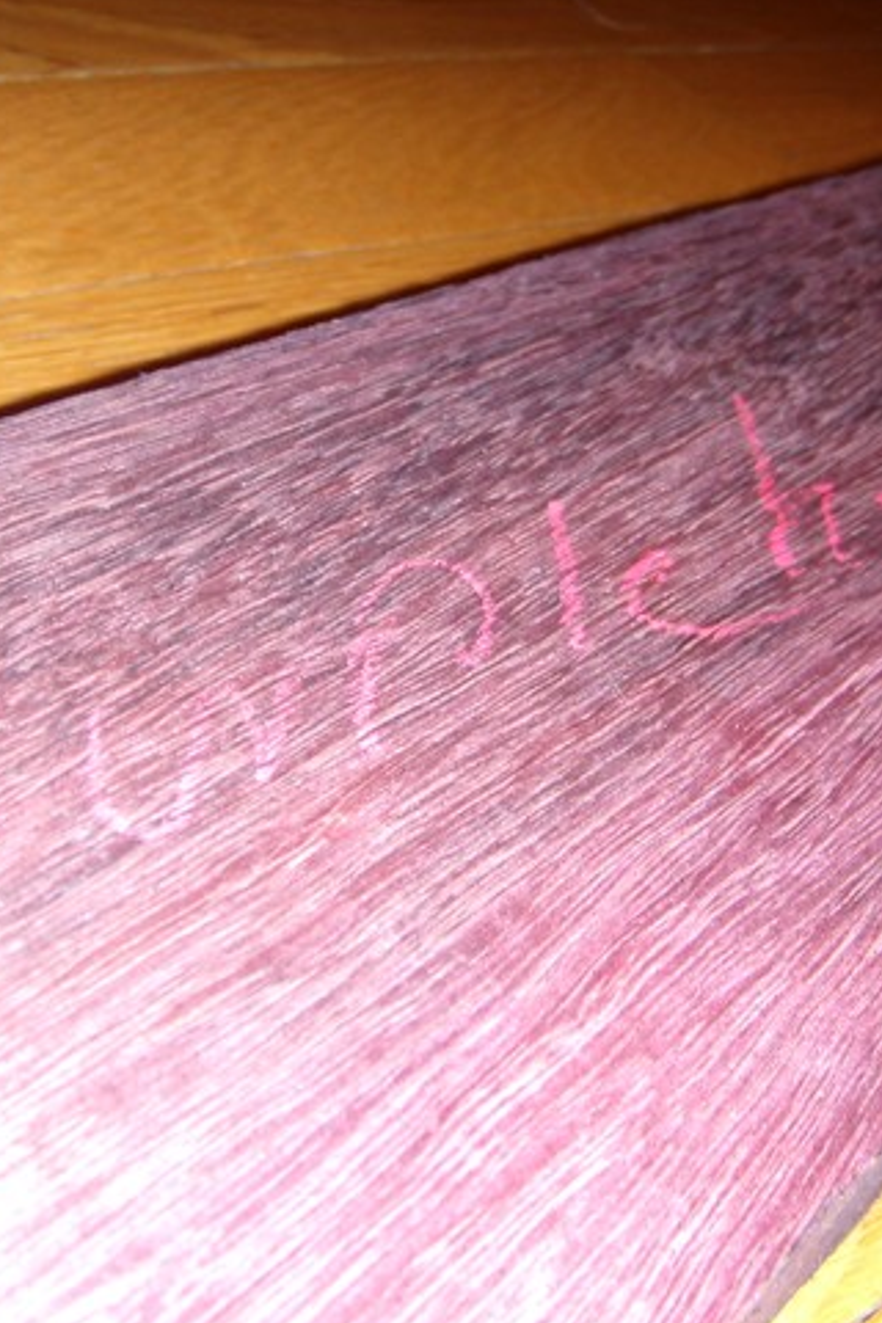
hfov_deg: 23.4
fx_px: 2131
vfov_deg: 34.5
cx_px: 447
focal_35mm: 58
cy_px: 692
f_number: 3.5
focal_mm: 6.4
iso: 64
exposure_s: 1/60.2
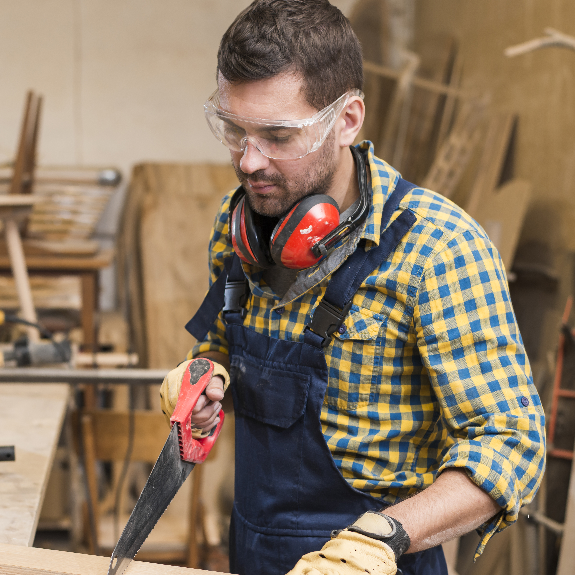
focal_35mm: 79
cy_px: 329
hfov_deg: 21.8
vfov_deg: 21.9
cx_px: 198
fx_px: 1485
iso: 320
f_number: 3.2
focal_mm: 50
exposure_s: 1/160
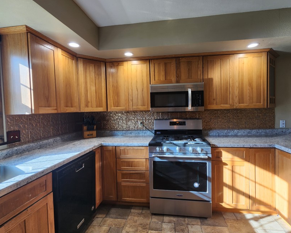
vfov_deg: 80.4
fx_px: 138
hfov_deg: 93.0
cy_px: 115
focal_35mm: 16
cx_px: 153
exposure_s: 1/60
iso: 64
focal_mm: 2.2
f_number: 2.2
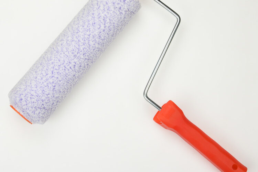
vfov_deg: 30.5
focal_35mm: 44
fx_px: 315
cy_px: 86
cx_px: 129
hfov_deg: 44.5
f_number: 22
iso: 80
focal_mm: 44
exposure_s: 1/200
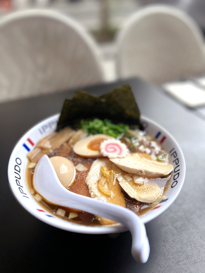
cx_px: 102
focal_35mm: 26
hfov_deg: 53.1
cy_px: 136
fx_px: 205
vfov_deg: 67.3
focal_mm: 5.7
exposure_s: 1/260
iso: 40
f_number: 1.5
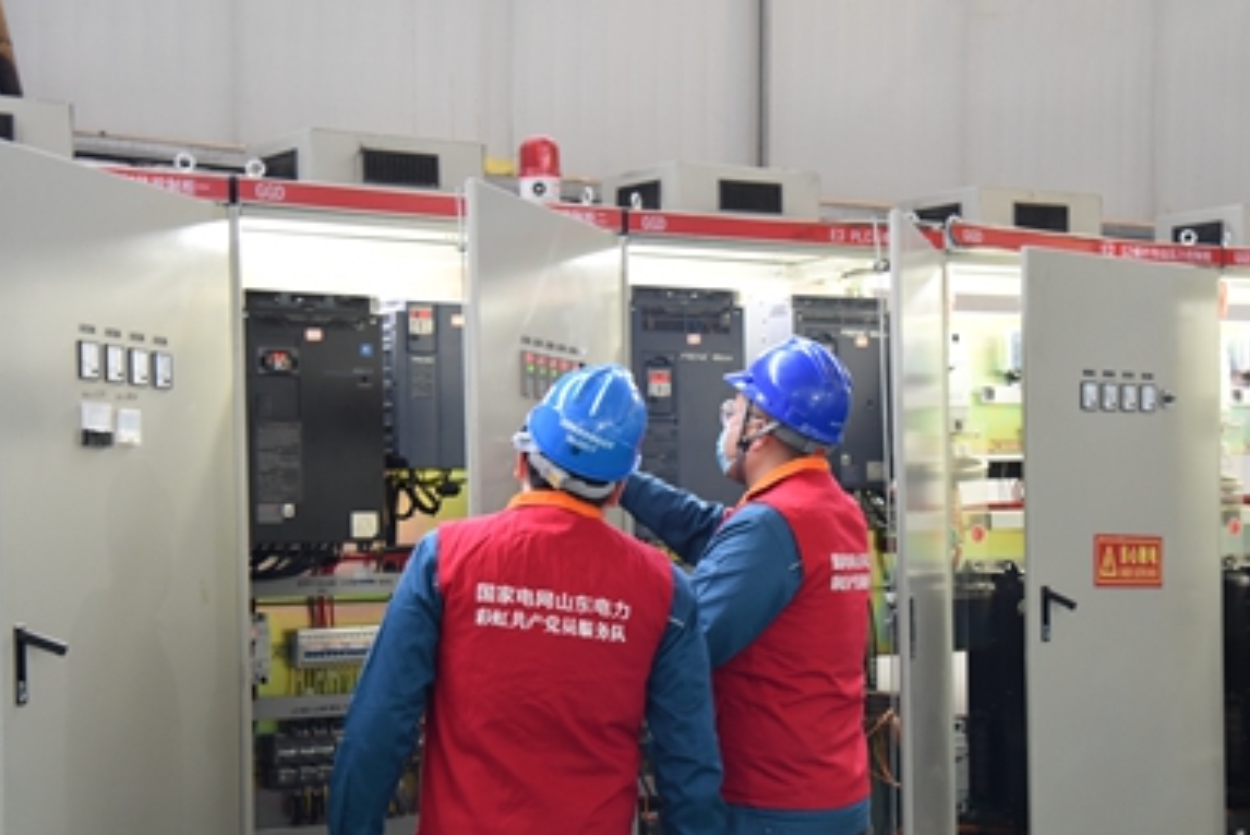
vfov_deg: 18.9
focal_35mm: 72
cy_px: 558
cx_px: 687
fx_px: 2501
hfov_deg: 28.0
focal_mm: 50
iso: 2200
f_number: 4
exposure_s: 1/30
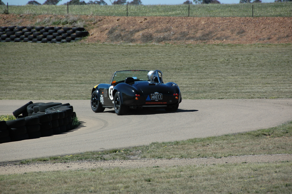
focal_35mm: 300
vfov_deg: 4.6
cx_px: 146
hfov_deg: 6.9
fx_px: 2430
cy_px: 97
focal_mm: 200
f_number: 7.1
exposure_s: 1/800
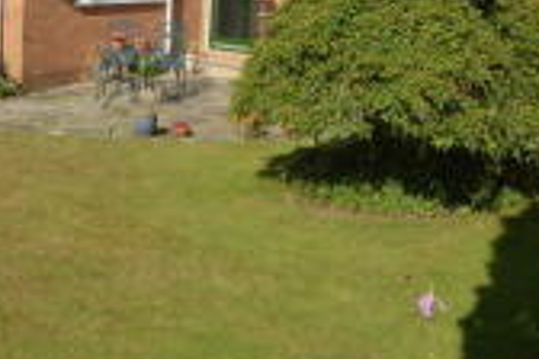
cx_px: 221
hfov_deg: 38.8
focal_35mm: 51
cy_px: -37
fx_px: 764
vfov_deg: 24.7
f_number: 8
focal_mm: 12
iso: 200
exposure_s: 1/500
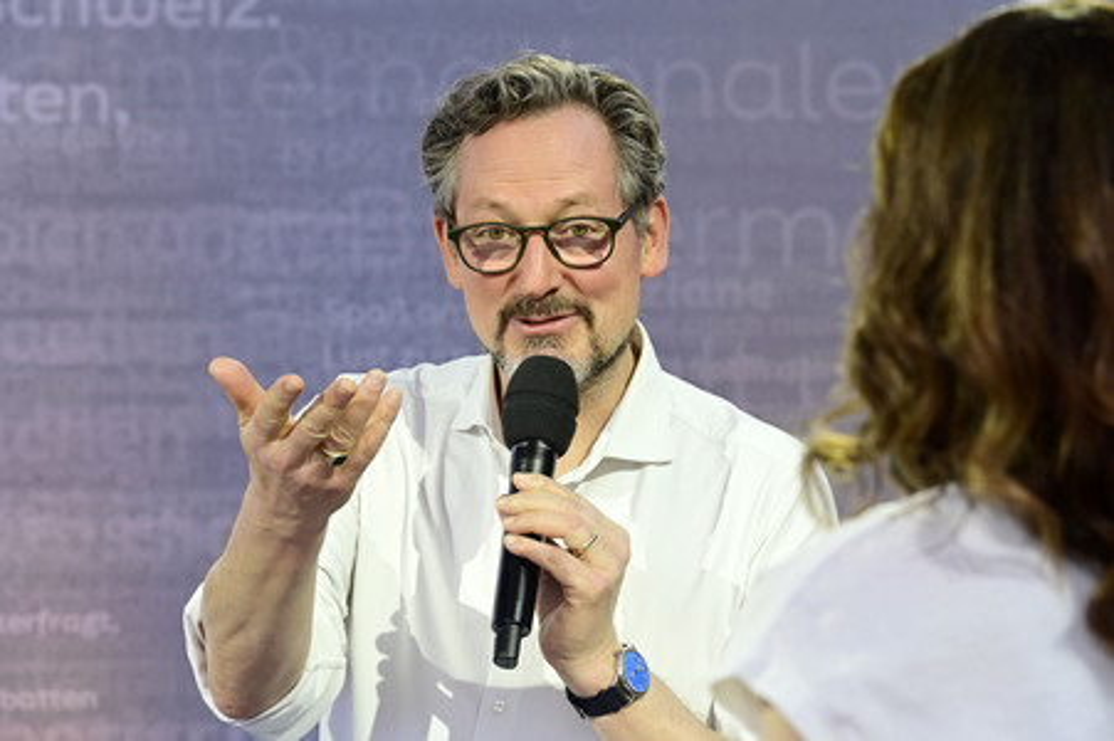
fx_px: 5566
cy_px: 370
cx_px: 557
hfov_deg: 11.4
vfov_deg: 7.6
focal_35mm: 180
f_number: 9
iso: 1250
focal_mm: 180
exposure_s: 1/320
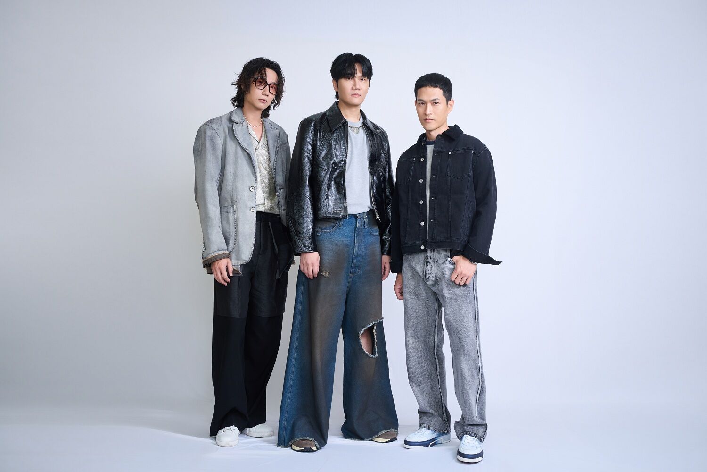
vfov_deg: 35.3
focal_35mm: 38
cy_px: 236
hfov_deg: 51.0
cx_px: 354
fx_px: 740
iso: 400
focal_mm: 37.7
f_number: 8
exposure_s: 1/200
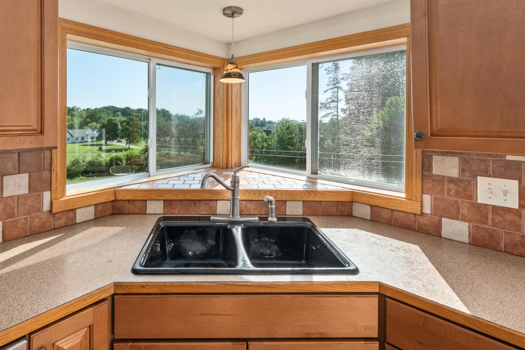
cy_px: 150
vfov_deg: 76.9
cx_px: 199
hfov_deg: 98.4
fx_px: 219
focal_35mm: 15
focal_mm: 8.1
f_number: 8
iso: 400
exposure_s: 1/15
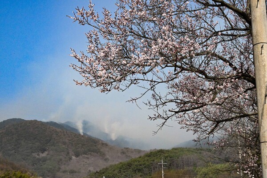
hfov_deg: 31.4
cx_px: 134
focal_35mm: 64
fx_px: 475
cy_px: 89
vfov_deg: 21.2
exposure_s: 1/8000
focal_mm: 64
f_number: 14
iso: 8000
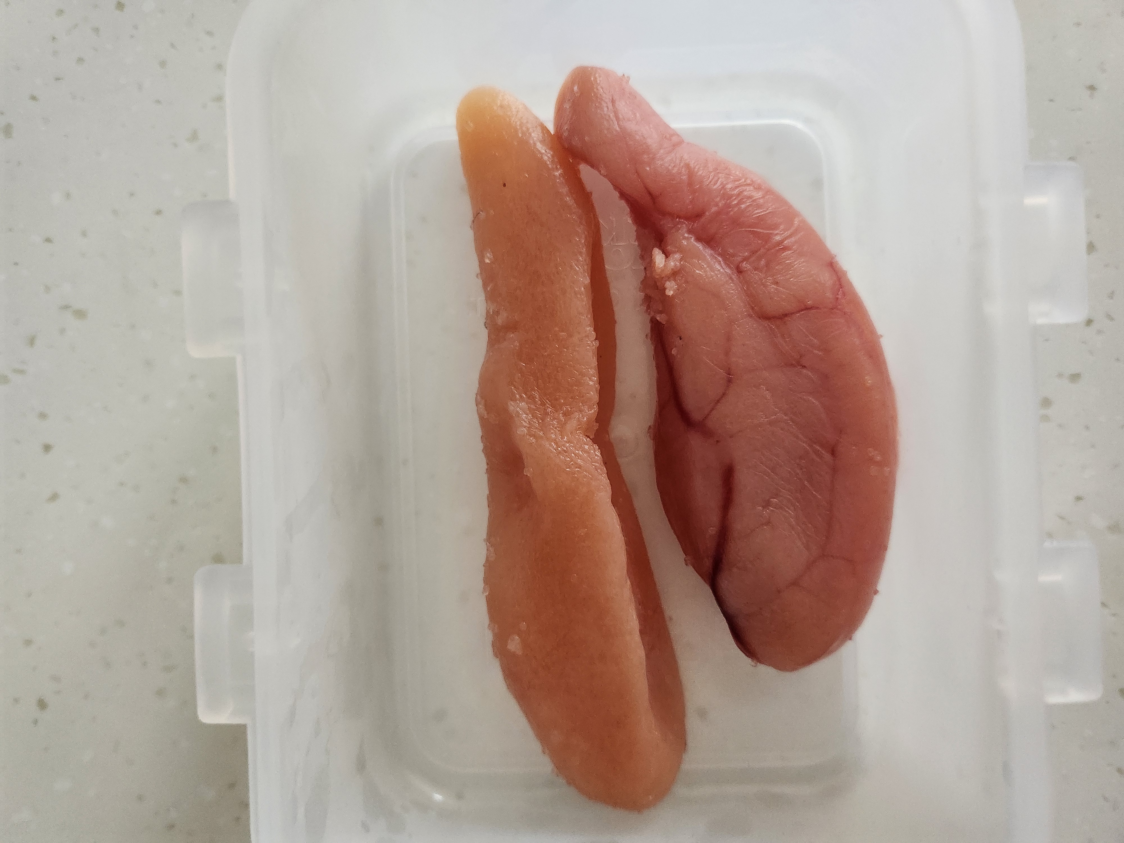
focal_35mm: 24
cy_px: 422
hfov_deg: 71.6
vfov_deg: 56.8
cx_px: 562
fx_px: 779
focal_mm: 5
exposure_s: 1/120
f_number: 1.8
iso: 800
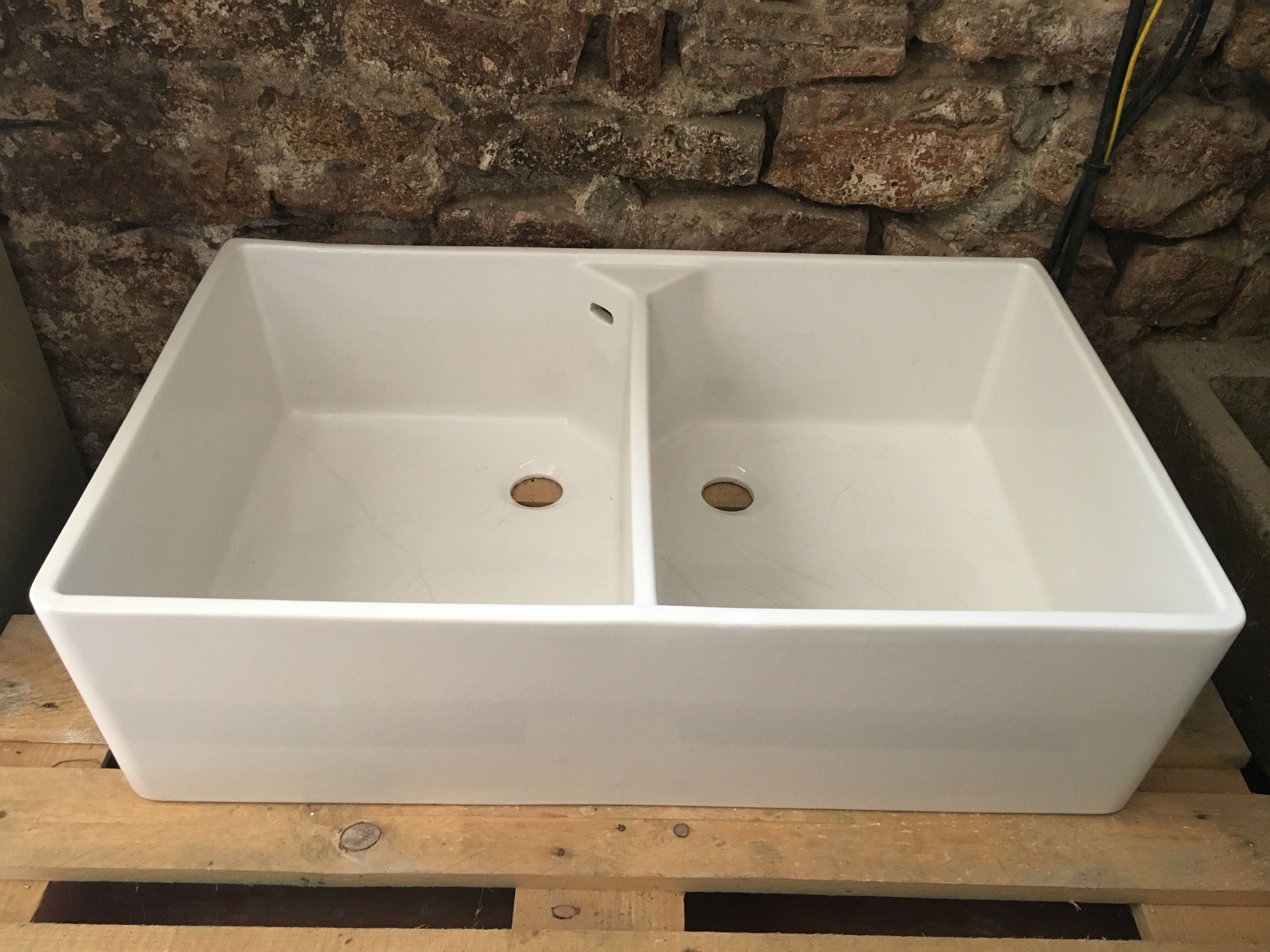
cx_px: 635
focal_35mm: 29
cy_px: 476
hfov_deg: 61.7
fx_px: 1064
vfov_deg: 48.2
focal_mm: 4.15
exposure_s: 1/20
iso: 200
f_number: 2.2
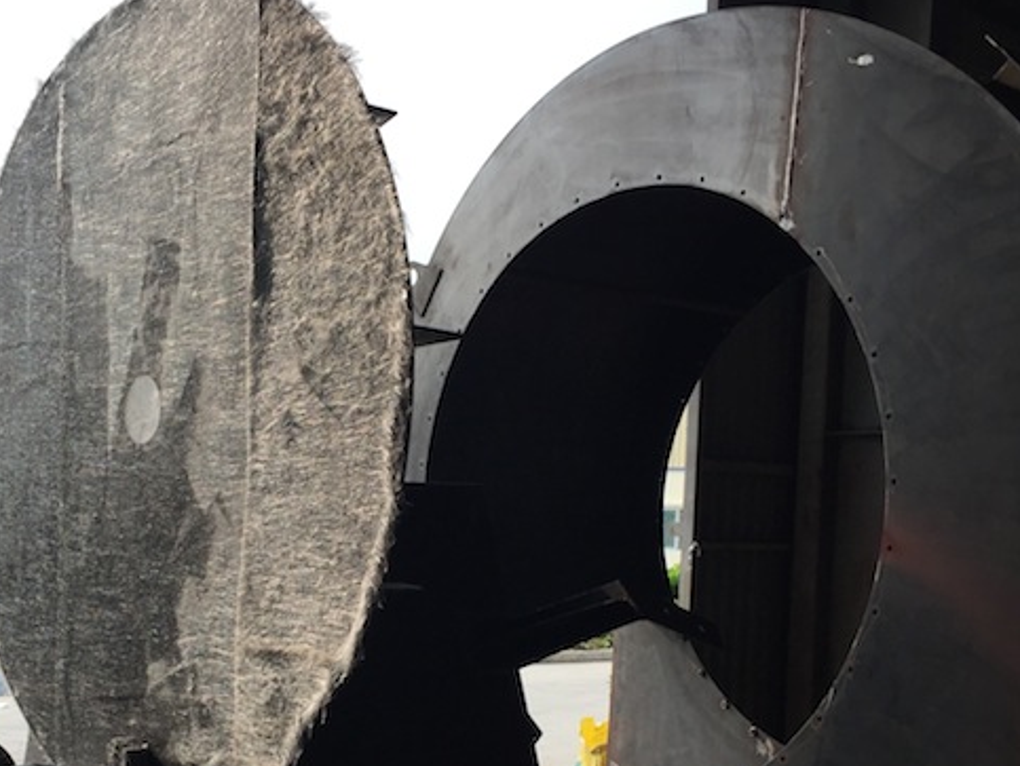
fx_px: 1415
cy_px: 587
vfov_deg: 29.8
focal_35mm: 48
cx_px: 382
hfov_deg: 39.4
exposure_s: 1/942
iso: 32
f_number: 2.2
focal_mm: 4.15
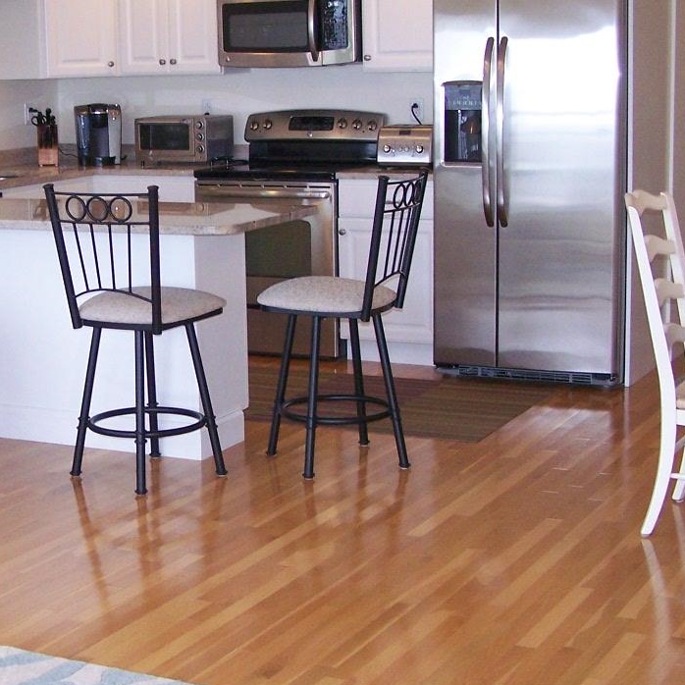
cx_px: 168
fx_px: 1612
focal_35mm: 72
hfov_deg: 23.7
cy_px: 315
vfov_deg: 24.0
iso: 160
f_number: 2.8
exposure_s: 1/60
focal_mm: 6.3
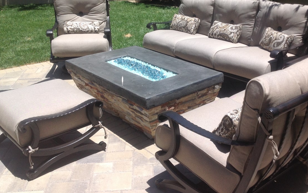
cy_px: 86
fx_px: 378
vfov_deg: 28.6
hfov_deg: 44.2
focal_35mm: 45
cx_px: 177
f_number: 2.4
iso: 50
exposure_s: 1/1513
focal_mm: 4.28
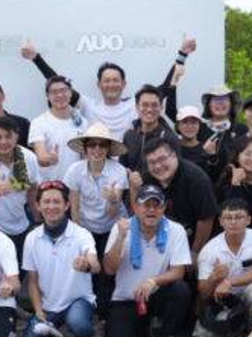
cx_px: -46
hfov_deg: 10.4
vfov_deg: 14.1
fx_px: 1362
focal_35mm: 140
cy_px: 128
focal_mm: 42
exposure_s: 1/250
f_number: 2.8
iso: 250
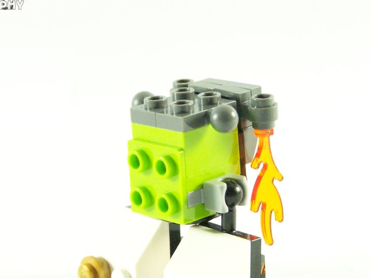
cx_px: 182
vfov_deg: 9.9
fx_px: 1596
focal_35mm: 149
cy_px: 175
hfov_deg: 13.3
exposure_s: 1/60
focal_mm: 17.5
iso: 400
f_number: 3.6
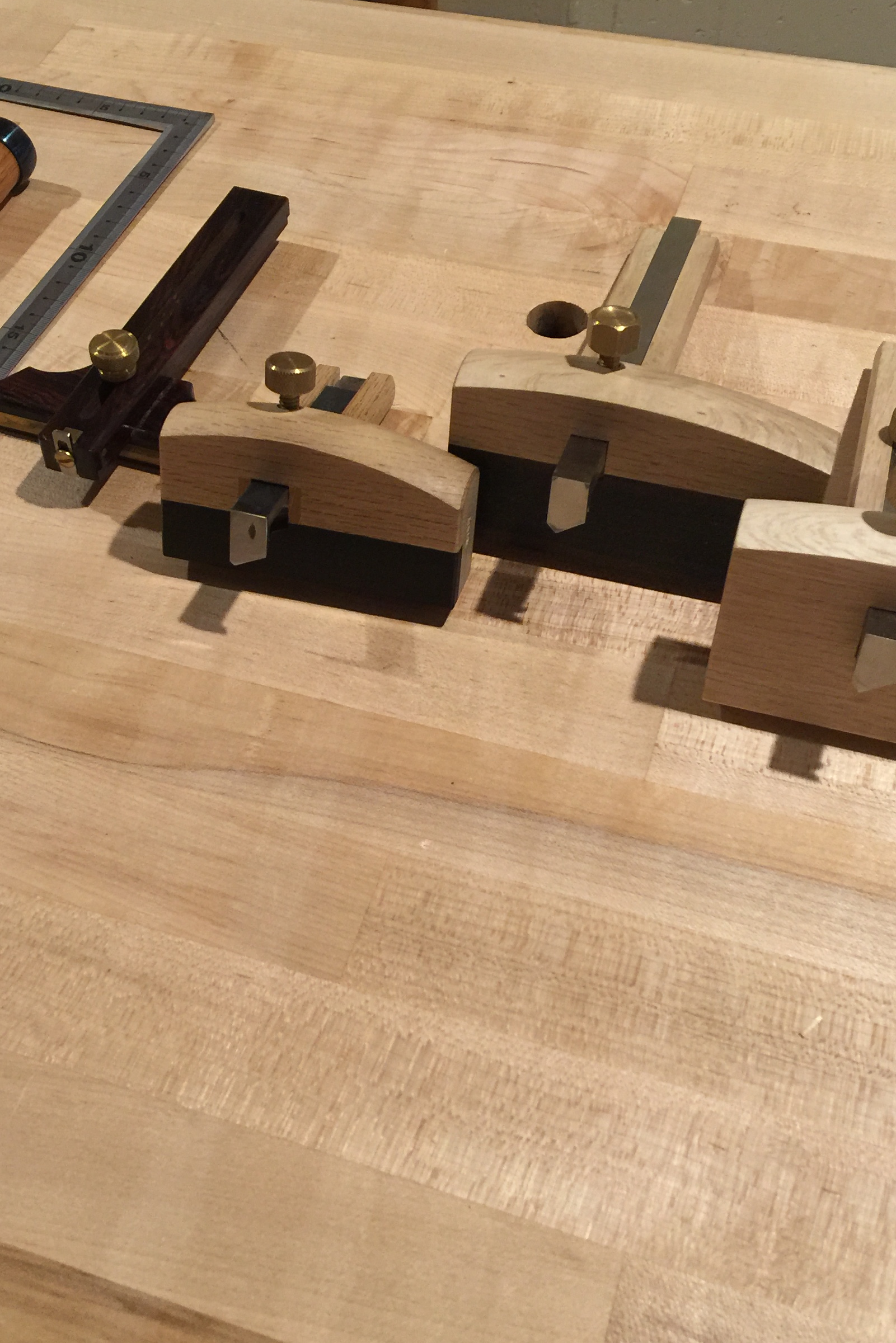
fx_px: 1530
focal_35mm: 41
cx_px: 349
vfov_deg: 47.4
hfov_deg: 32.5
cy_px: 676
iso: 80
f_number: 2.2
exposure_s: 1/15
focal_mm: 4.15
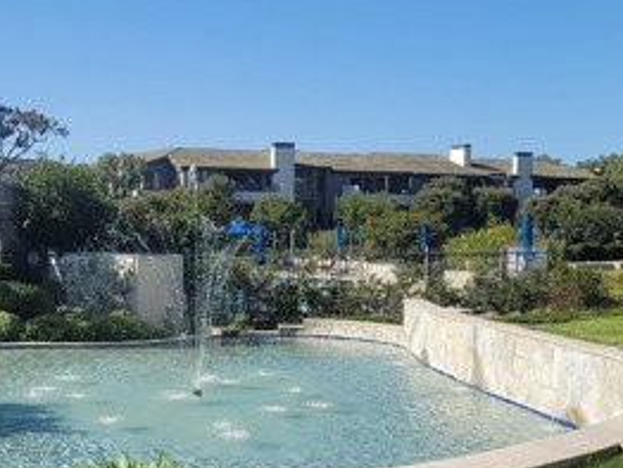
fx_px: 1099
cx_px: 147
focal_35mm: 61
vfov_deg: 24.0
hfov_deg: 31.0
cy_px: 287
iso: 20
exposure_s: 1/976
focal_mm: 7
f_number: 1.8
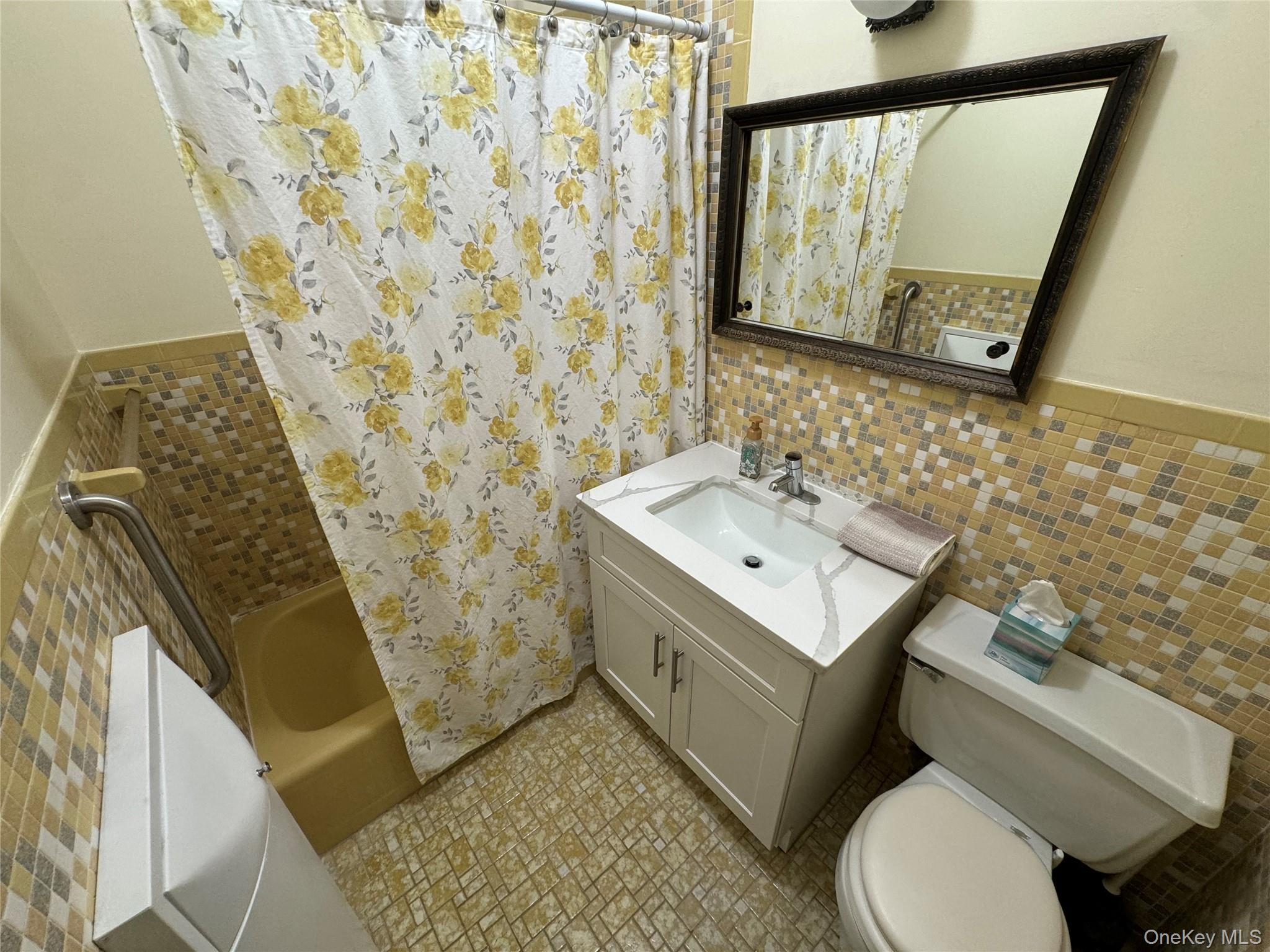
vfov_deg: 85.7
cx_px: 635
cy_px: 476
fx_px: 514
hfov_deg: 102.1
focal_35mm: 14
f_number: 2.2
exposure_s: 1/60
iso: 160
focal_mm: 2.22
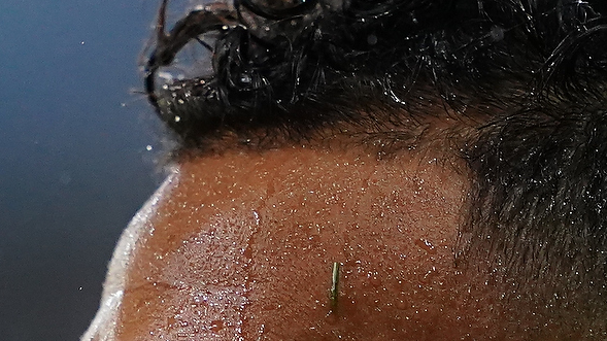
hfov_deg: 1.2
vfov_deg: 0.7
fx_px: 28611
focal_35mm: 1778
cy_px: 584
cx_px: 212
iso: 3200
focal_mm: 400
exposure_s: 1/1600
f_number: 2.8
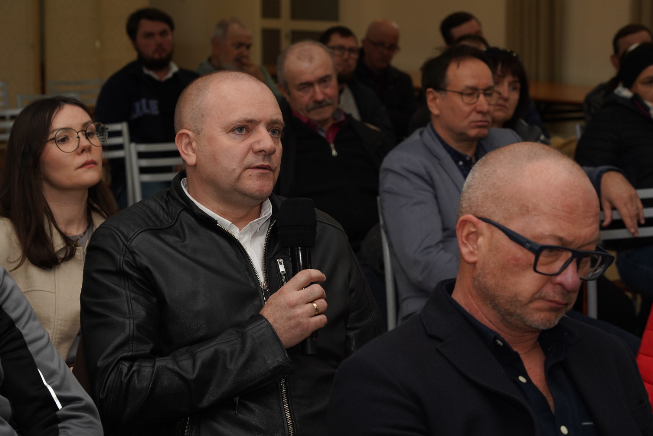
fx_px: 1814
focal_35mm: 100
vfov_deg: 13.7
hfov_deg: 20.4
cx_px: 326
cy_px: 218
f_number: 8
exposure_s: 1/100
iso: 1000
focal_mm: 100
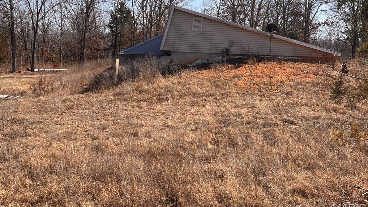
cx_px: 184
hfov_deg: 36.6
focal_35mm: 57
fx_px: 556
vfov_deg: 21.0
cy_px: 77
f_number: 1.6
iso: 32
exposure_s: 1/1812
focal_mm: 5.96
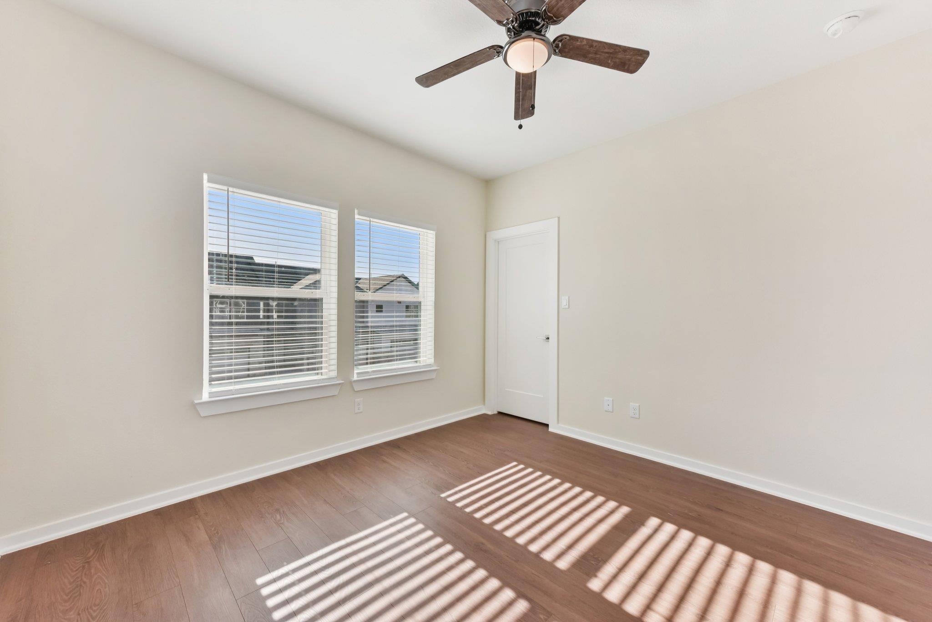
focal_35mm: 14
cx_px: 466
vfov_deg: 81.2
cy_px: 311
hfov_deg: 104.2
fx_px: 362
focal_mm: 14
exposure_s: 1/320
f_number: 8
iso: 400
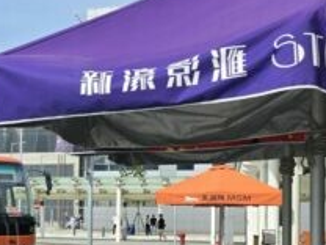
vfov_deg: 15.5
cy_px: 228
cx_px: -307
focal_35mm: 94
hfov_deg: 16.4
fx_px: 885
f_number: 1.7
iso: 12
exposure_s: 1/818
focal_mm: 6.3
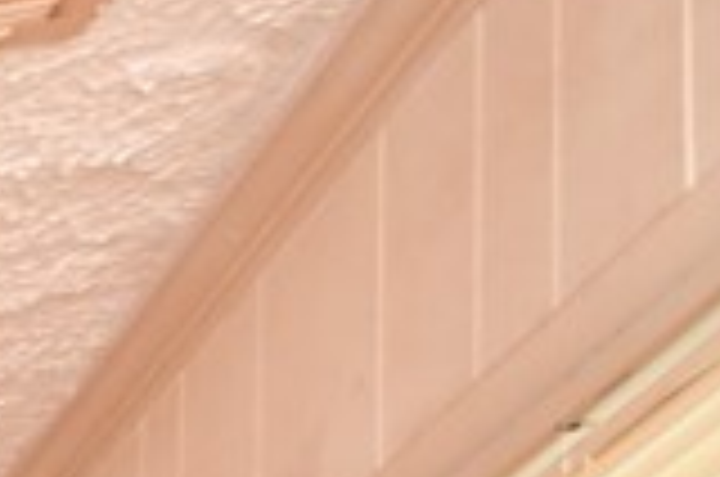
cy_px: 1562
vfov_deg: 9.4
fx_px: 2036
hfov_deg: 10.7
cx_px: -1584
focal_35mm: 102
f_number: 4
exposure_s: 1/60
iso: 1250
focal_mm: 10
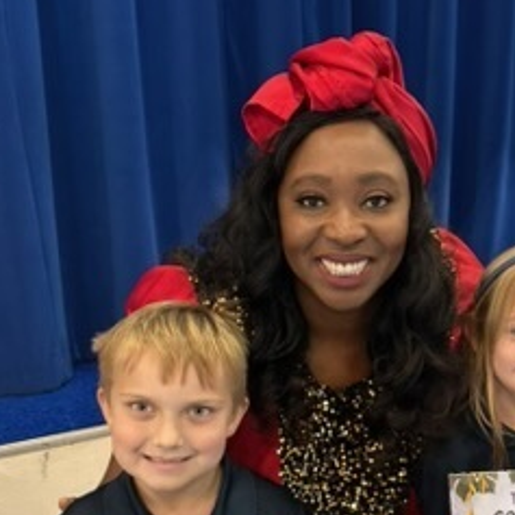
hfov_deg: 38.7
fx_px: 724
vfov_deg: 38.3
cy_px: 376
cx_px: 346
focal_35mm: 43
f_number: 1.78
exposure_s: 1/60
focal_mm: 6.86
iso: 250
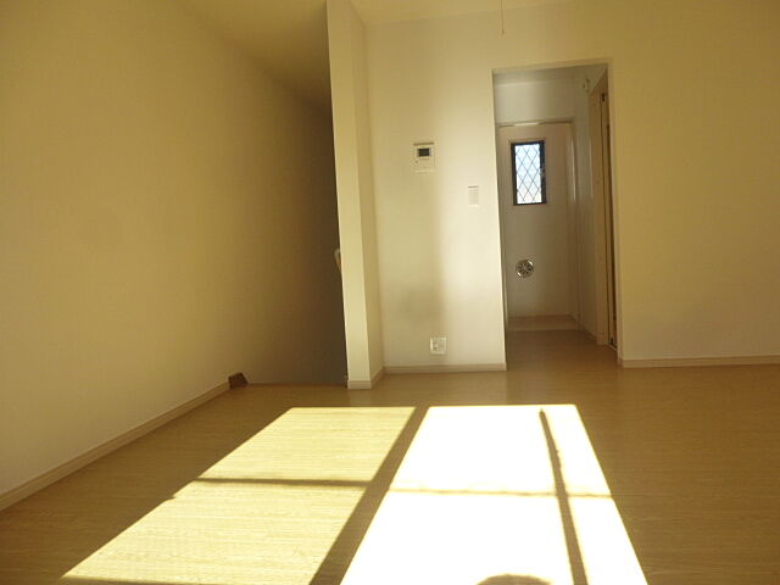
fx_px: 563
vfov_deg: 54.9
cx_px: 390
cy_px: 292
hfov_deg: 69.4
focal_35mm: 25
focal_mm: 4.5
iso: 160
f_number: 3.1
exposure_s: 1/160
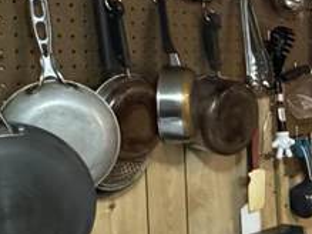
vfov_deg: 17.9
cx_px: 383
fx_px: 739
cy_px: 151
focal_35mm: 82
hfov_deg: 21.9
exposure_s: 1/60
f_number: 2.2
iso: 1250
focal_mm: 2.22
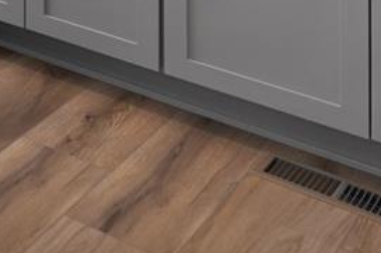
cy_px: -382
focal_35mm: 94
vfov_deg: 11.6
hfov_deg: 17.3
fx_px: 994
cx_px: -324
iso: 160
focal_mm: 16
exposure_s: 1/6
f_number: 8
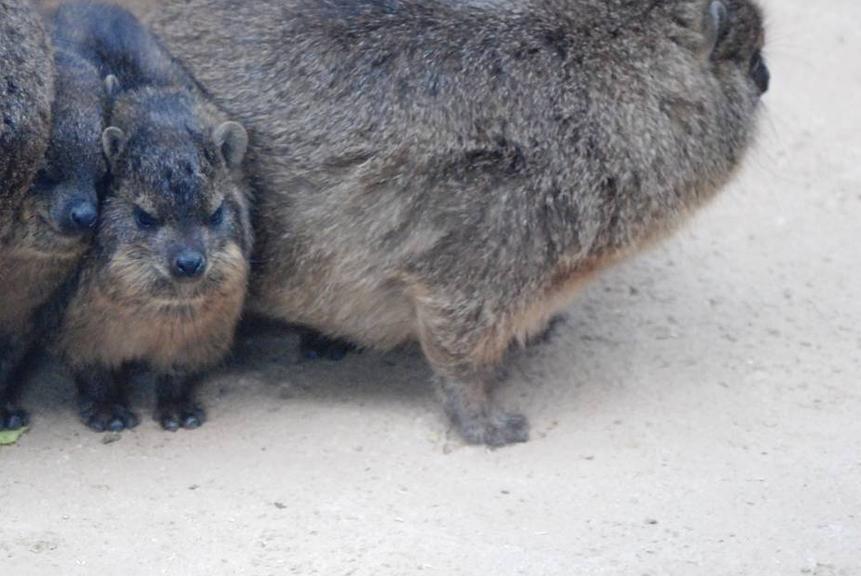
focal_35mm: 312
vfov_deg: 4.4
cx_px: 141
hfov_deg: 6.6
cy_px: 140
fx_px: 7471
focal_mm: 120
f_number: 4.2
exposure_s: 1/100
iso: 1600
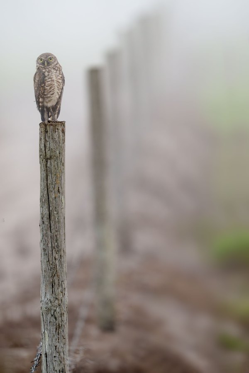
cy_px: 186
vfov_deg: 6.9
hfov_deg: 4.6
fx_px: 3112
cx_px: 124
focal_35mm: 300
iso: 1000
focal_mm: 300
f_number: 2.8
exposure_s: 1/160
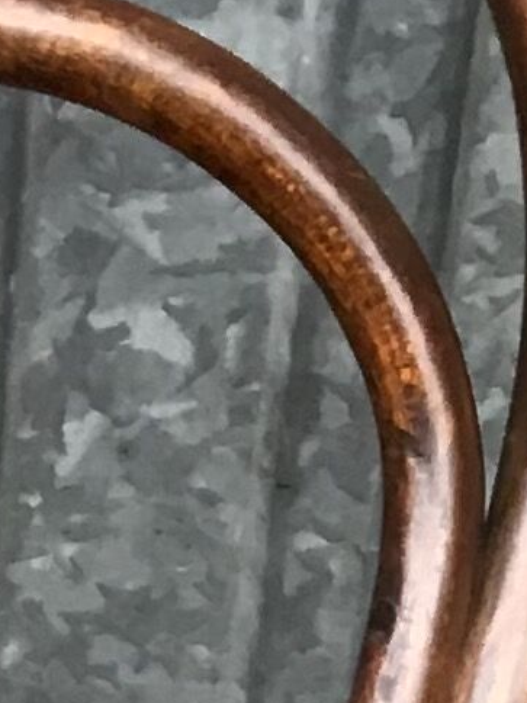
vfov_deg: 8.7
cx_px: -370
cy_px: 1618
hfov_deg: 7.0
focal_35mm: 209
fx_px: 4242
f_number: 2.4
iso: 64
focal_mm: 3.3
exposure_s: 1/33
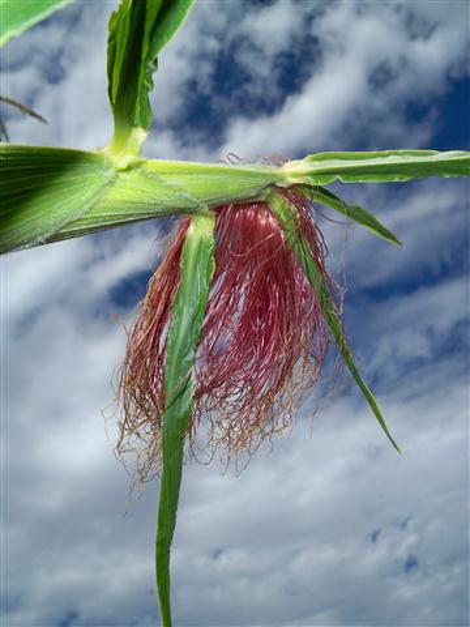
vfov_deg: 52.6
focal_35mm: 35
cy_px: 314
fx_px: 634
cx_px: 235
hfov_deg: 40.7
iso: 80
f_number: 8.7
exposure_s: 1/640
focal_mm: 6.3
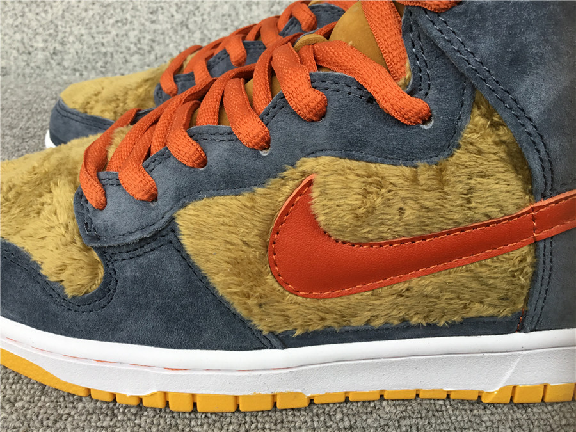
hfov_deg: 58.4
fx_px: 516
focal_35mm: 31
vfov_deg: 45.4
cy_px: 216
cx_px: 288
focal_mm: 3.3
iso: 40
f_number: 2.4
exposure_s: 1/100
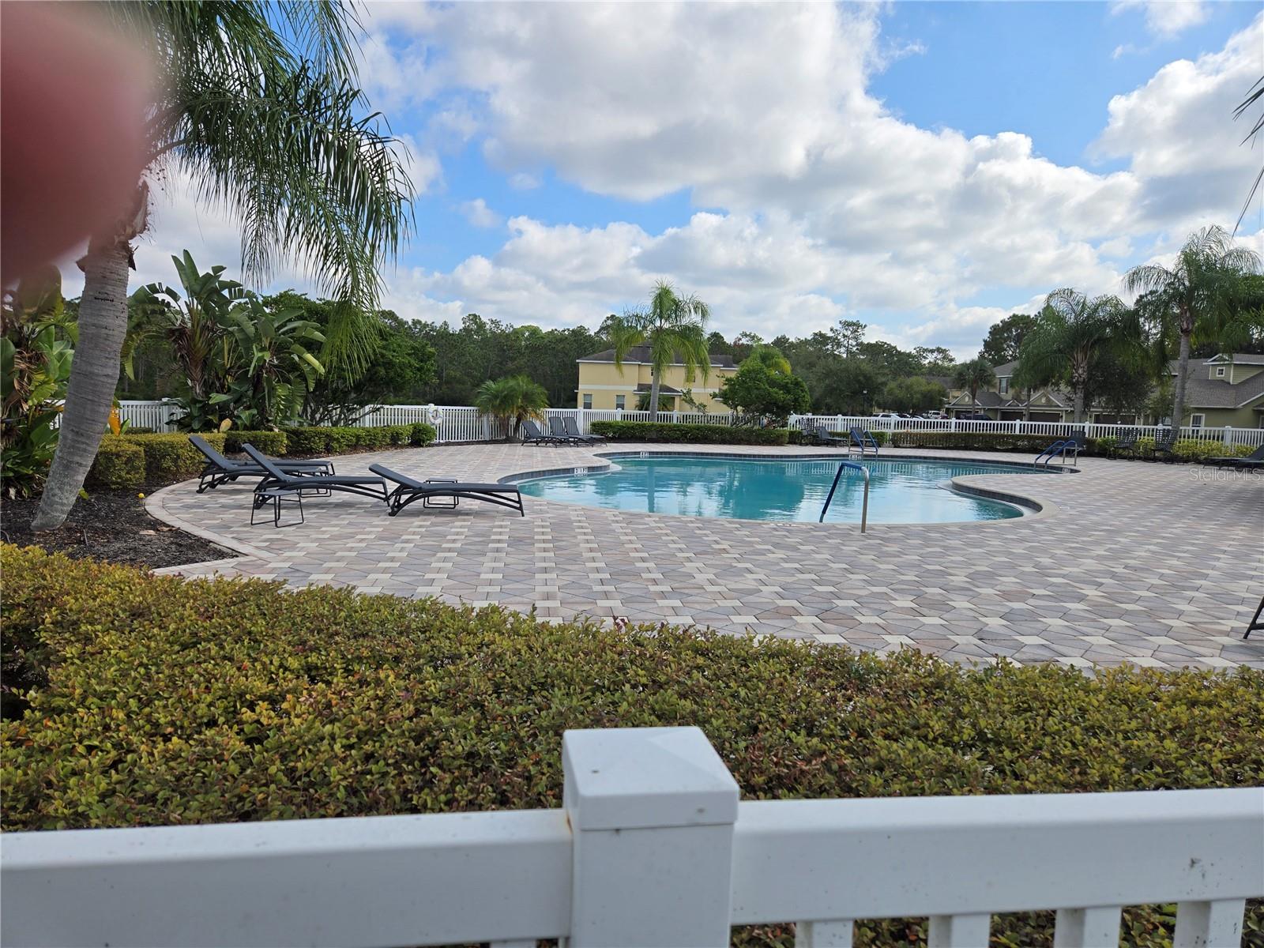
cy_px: 474
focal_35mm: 23
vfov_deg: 58.9
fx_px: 840
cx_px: 632
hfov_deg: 73.9
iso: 25
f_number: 1.8
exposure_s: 1/2151
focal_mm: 5.4
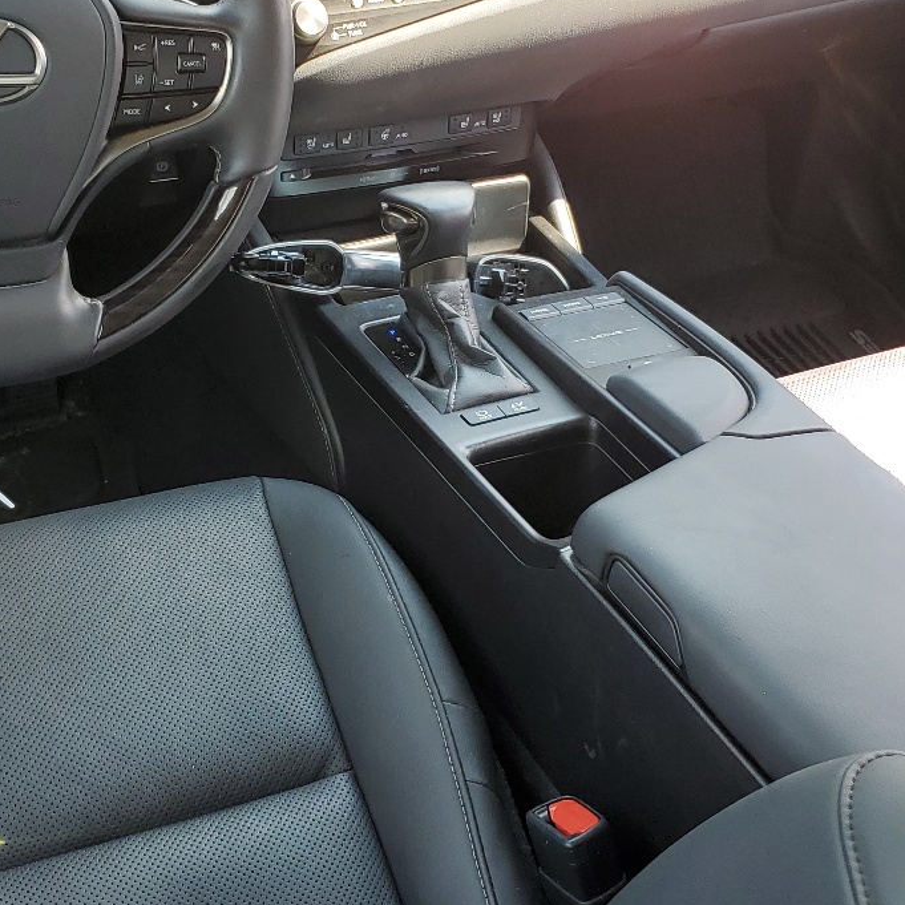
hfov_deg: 31.5
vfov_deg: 31.6
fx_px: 1597
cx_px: 334
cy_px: 388
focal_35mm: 54
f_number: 1.5
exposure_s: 1/238
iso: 50
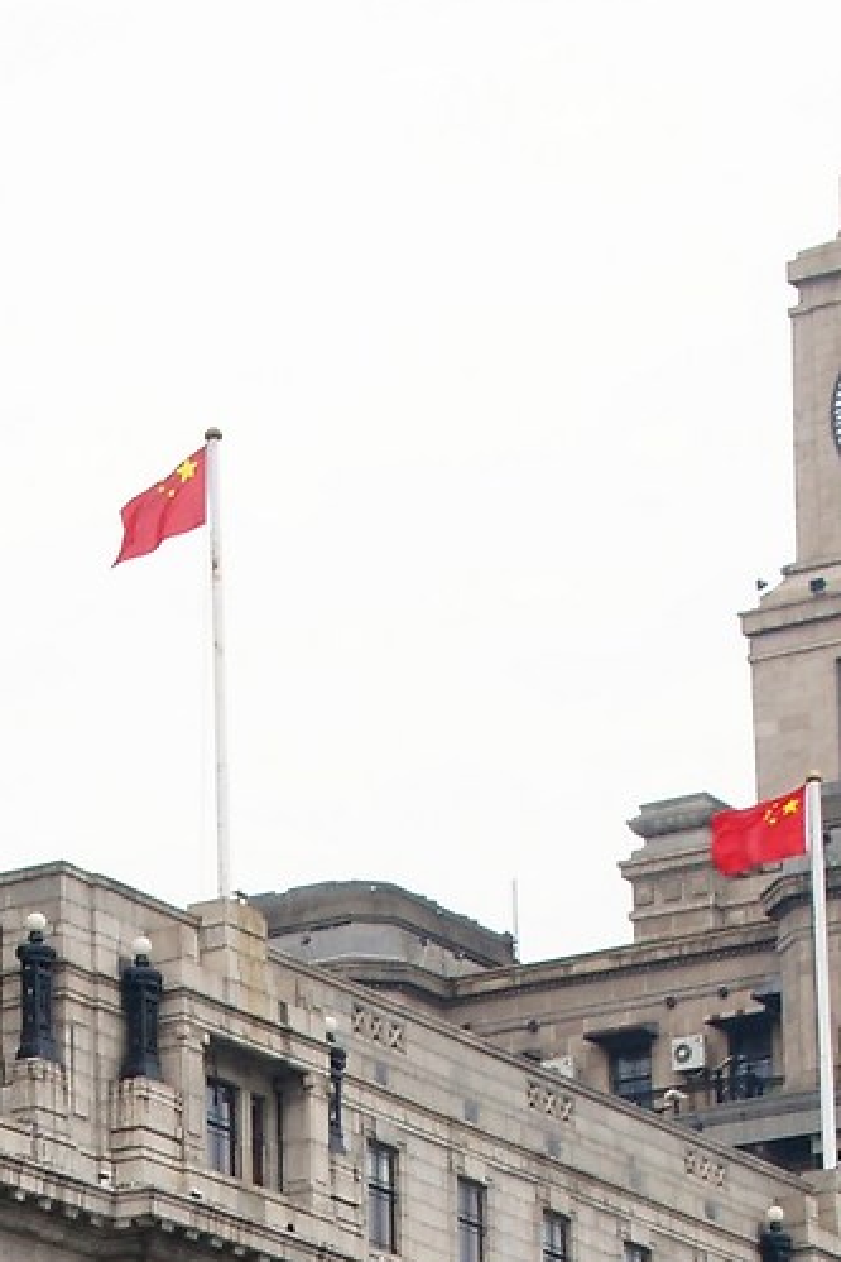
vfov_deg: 11.7
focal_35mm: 168
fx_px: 5891
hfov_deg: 8.1
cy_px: 1901
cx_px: 35
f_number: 9
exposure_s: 1/200
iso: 200
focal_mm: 35
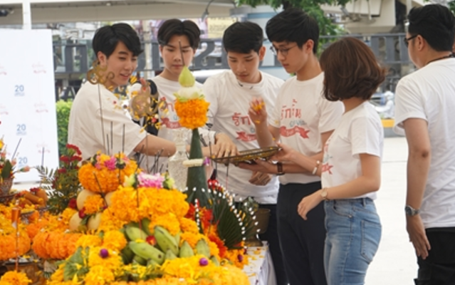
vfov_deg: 15.0
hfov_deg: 23.8
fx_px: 1079
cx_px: 224
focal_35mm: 87
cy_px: 103
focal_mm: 70
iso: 200
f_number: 6.3
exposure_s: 1/160
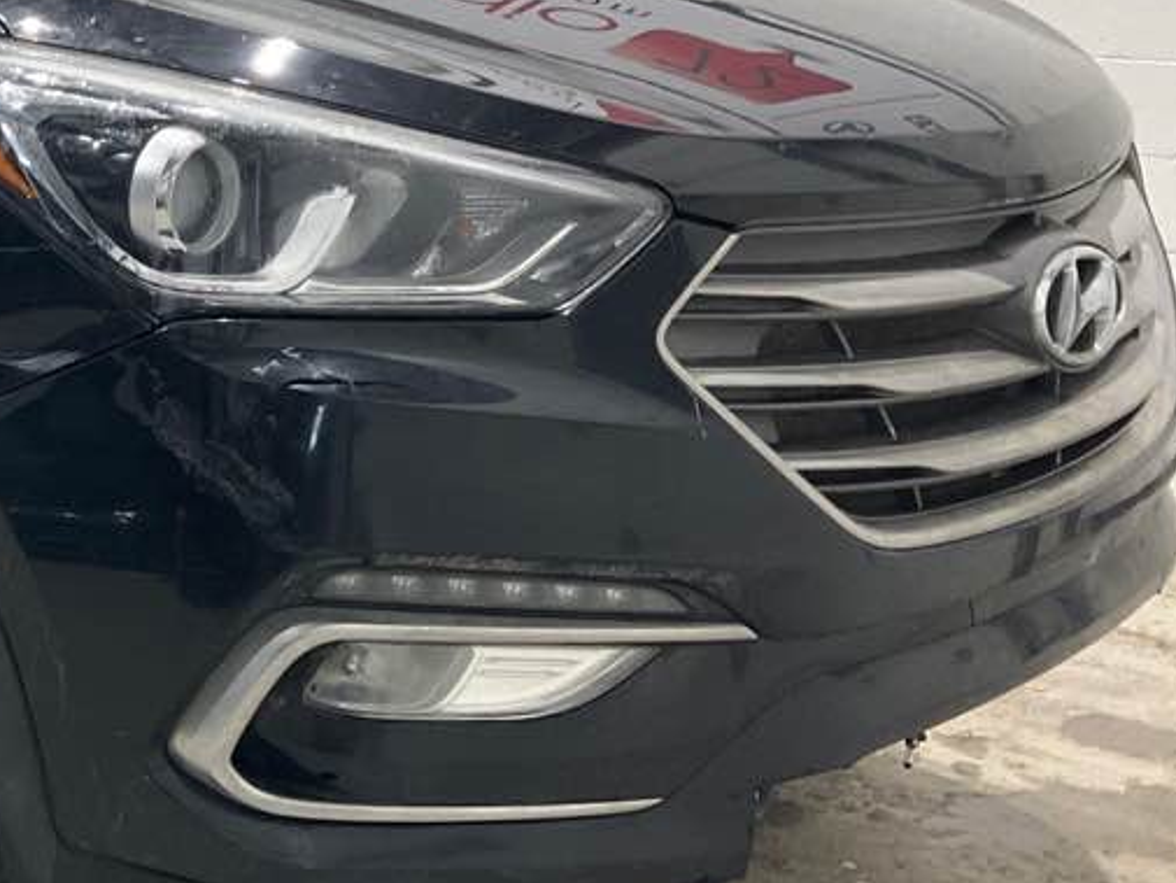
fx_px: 2209
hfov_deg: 27.4
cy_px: 443
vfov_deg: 22.6
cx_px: -97
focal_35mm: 65
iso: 125
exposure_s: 1/60
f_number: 1.8
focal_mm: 3
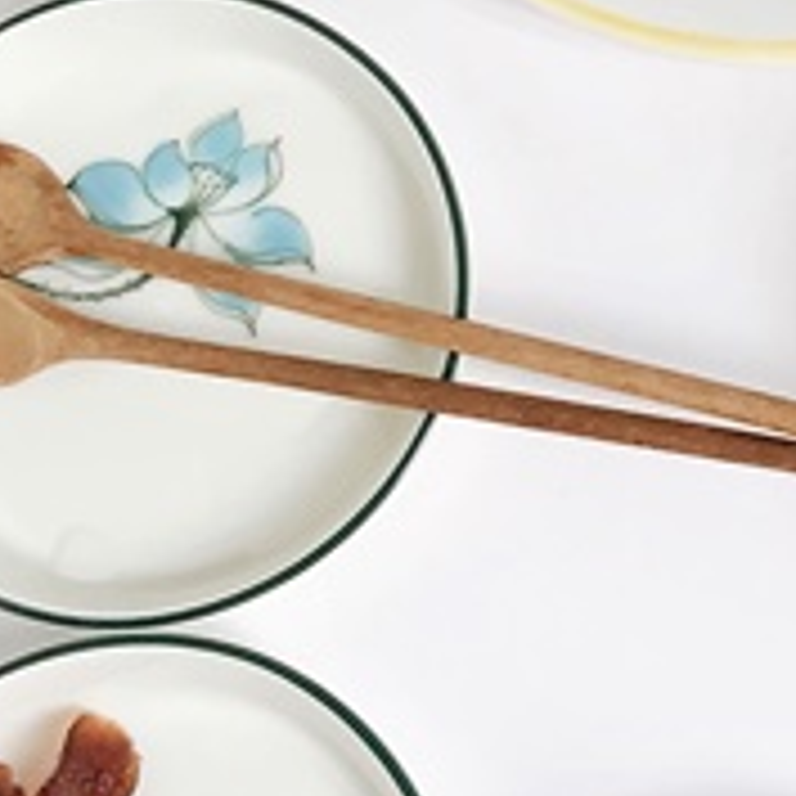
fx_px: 2914
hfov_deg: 14.8
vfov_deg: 15.3
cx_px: 1075
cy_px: -4
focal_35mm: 112
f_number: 1.8
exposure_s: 1/100
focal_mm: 3.99
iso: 20
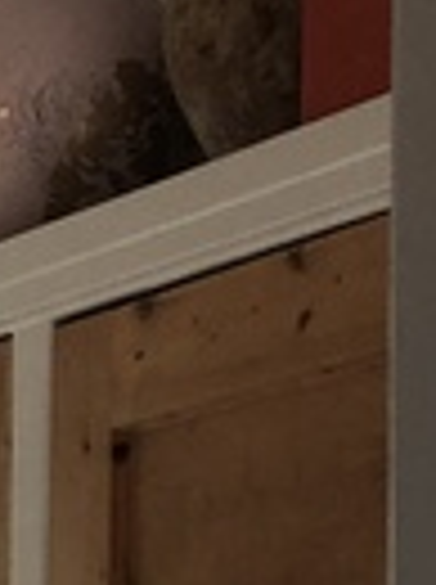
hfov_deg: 8.3
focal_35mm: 166
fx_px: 2797
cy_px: 1166
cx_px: -526
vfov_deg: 10.9
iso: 25
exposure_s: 1/40
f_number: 1.8
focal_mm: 3.99
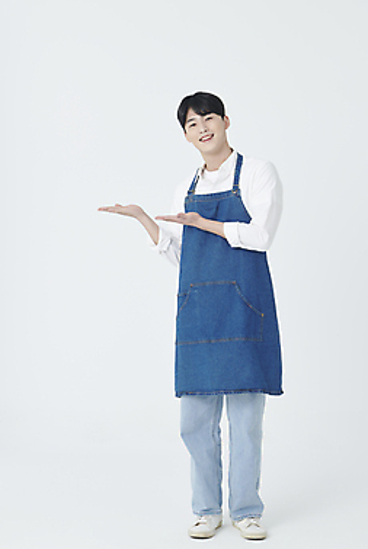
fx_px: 1131
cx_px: 177
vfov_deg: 27.3
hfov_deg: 18.5
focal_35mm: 74
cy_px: 288
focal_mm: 70
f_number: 11
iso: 100
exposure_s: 1/125
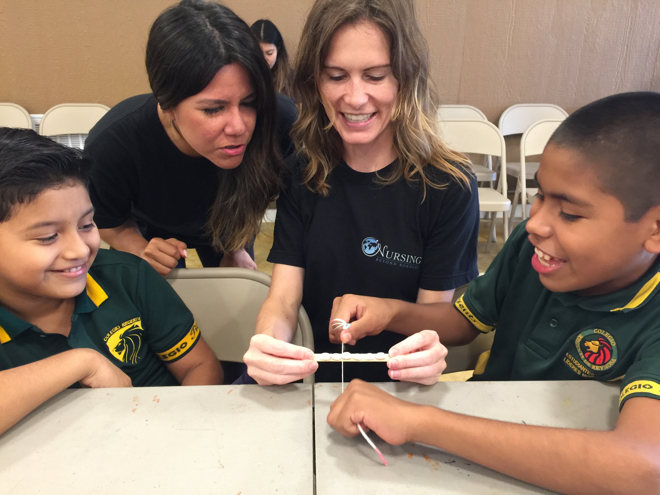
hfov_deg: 61.7
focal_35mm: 29
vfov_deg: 48.2
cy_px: 248
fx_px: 553
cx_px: 330
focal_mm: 4.15
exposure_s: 1/10
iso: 100
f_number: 2.2
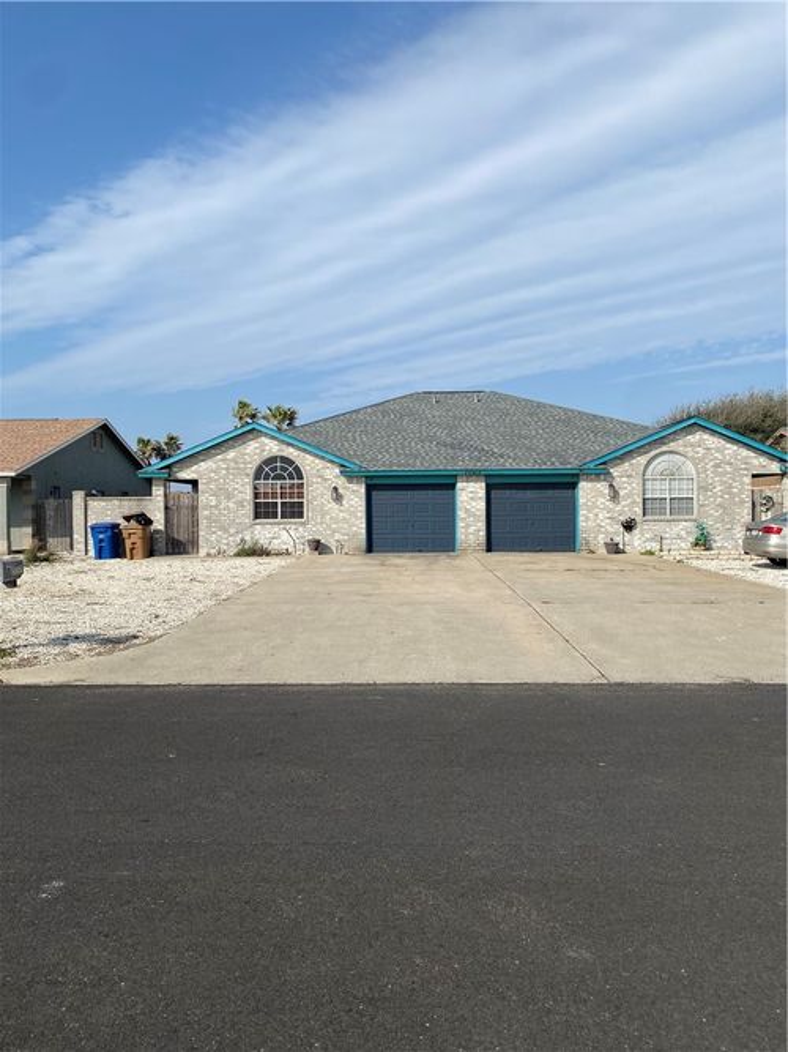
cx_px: 394
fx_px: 789
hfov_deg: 53.0
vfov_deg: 67.3
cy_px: 526
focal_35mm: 26
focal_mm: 4.25
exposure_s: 1/4608
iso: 32
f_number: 1.8
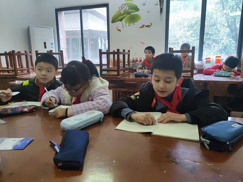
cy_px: 91
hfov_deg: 71.6
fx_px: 168
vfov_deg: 56.8
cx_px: 122
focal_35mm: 24
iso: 98
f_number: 1.69
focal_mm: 6.72
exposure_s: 1/50
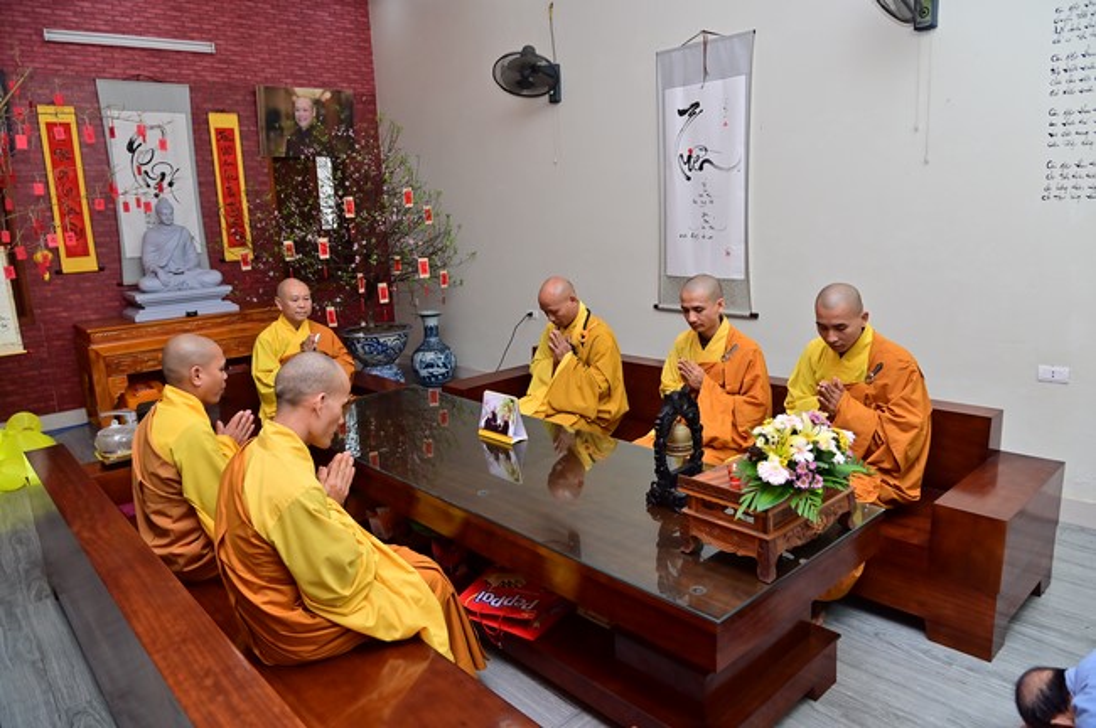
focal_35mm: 24
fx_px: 730
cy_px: 364
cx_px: 548
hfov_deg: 73.8
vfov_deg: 53.0
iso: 800
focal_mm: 24
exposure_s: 1/200
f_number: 5.6
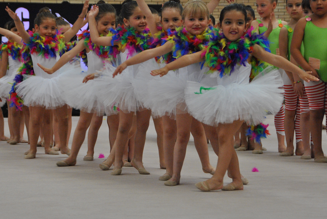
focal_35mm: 124
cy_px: 77
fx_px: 1128
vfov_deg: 11.1
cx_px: 135
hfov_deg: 16.5
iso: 800
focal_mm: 62
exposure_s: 1/250
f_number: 5
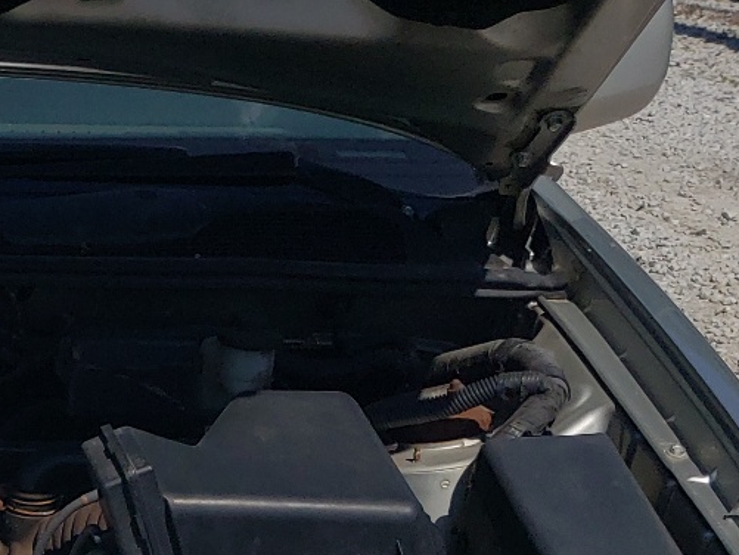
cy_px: 881
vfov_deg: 16.0
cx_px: -183
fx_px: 1772
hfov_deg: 21.6
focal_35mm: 83
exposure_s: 1/10000
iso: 51
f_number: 1.5
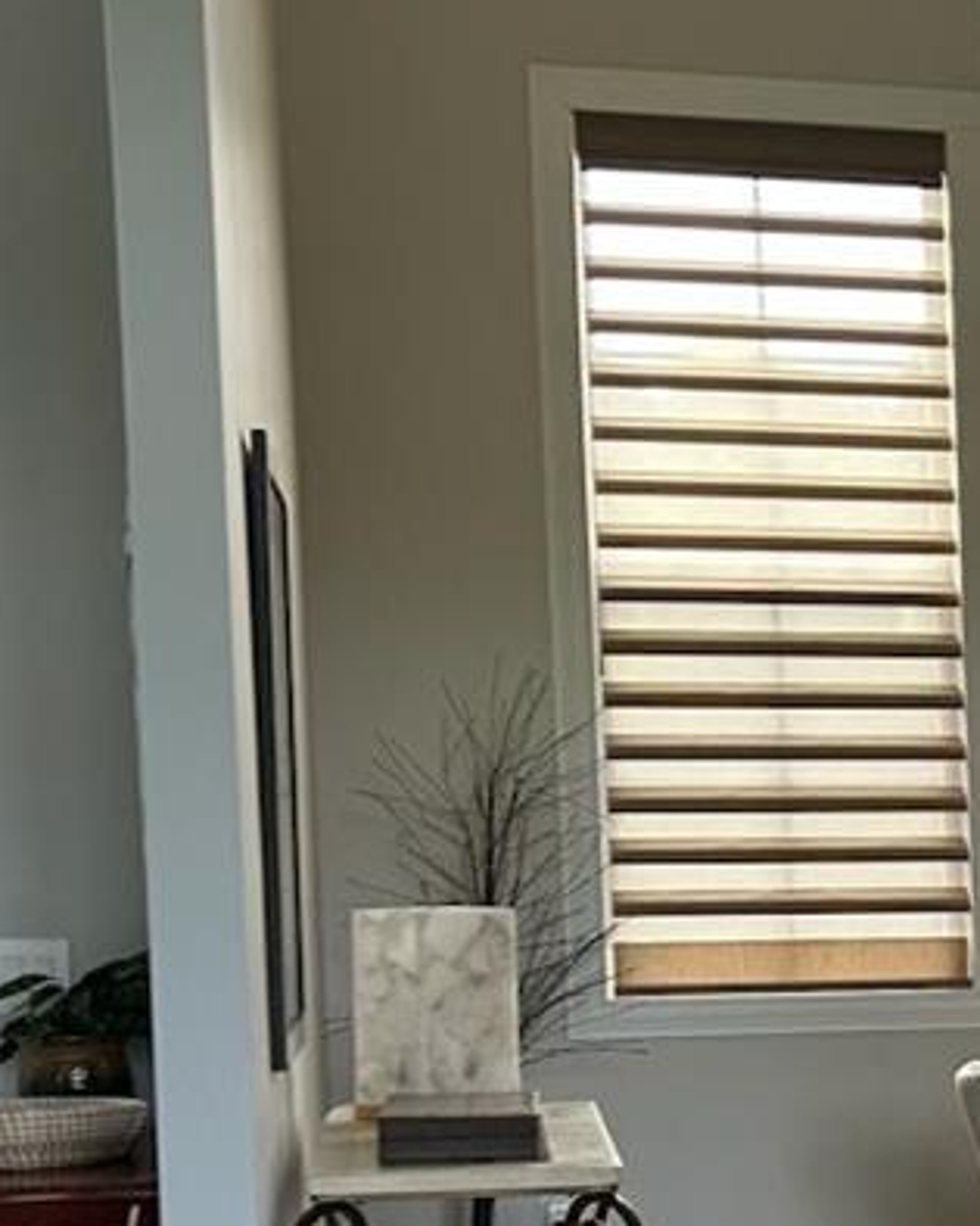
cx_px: 1714
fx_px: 3591
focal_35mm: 99
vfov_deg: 19.0
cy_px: 1117
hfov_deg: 14.0
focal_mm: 5.7
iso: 80
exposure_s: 1/121
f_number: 1.5
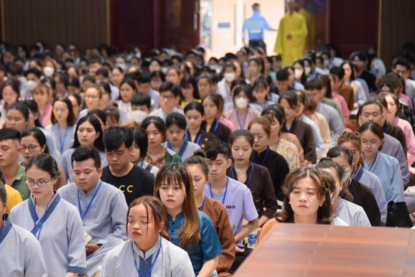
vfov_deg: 10.9
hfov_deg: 16.3
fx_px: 1453
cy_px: 149
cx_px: 194
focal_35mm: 126
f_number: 4
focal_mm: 112
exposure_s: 1/125
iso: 1600
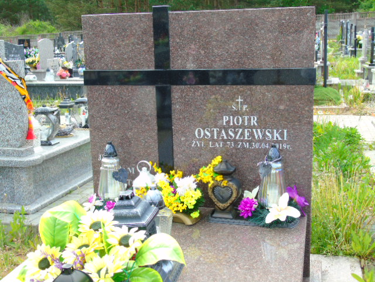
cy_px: 141
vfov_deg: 31.5
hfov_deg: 41.2
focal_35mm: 46
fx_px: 498
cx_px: 188
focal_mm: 8.2
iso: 80
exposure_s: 1/160
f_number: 4.1
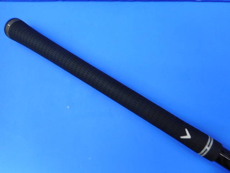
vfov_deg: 54.9
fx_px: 166
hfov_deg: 69.4
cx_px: 115
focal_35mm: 25
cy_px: 86
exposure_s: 1/30
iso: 80
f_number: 3.7
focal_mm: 4.5
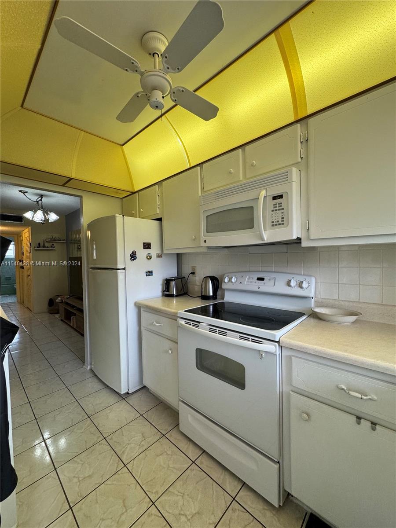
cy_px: 264
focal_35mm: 14
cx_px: 198
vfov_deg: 102.1
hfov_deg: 85.7
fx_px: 214
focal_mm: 2.22
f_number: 2.2
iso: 160
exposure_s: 1/120
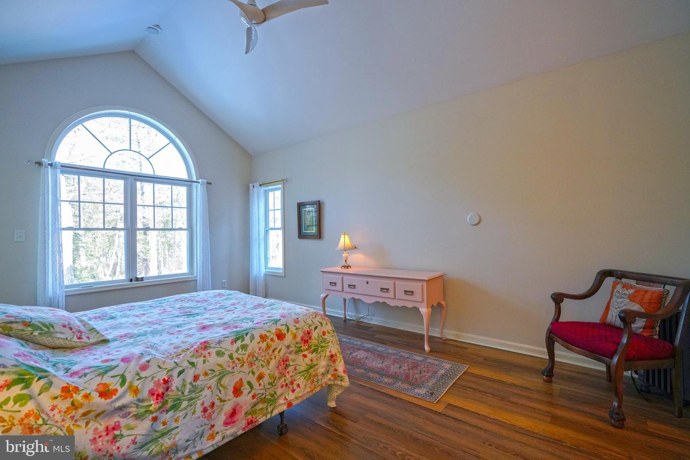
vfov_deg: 73.7
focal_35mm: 16
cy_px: 230
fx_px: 307
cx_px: 345
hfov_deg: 96.7
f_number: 4
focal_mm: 16
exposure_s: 1/160
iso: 1000
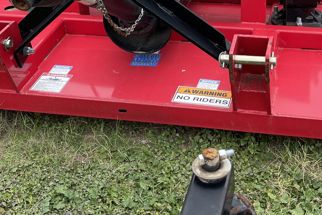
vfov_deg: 20.5
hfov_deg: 31.4
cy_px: -1
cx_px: 174
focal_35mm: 64
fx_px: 572
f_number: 1.6
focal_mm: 5.1
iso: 32
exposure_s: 1/874
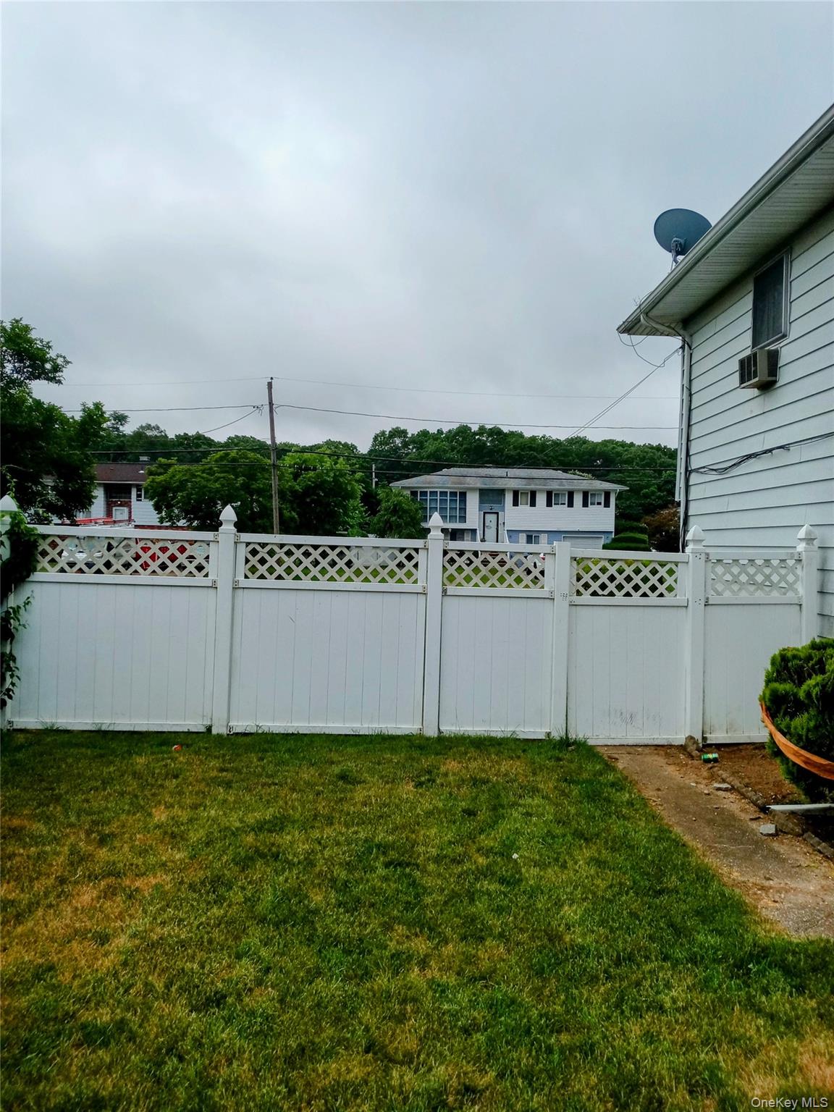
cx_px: 417
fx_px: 899
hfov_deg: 49.7
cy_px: 556
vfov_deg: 63.4
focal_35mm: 28
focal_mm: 3.61
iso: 100
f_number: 1.8
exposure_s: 1/2695
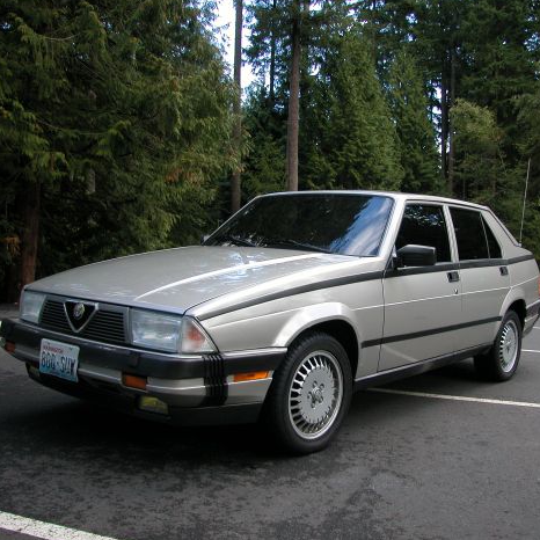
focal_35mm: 34
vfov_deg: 48.4
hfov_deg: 48.3
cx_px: 312
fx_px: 600
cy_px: 265
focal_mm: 7.1
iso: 100
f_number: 3.5
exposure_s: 1/109
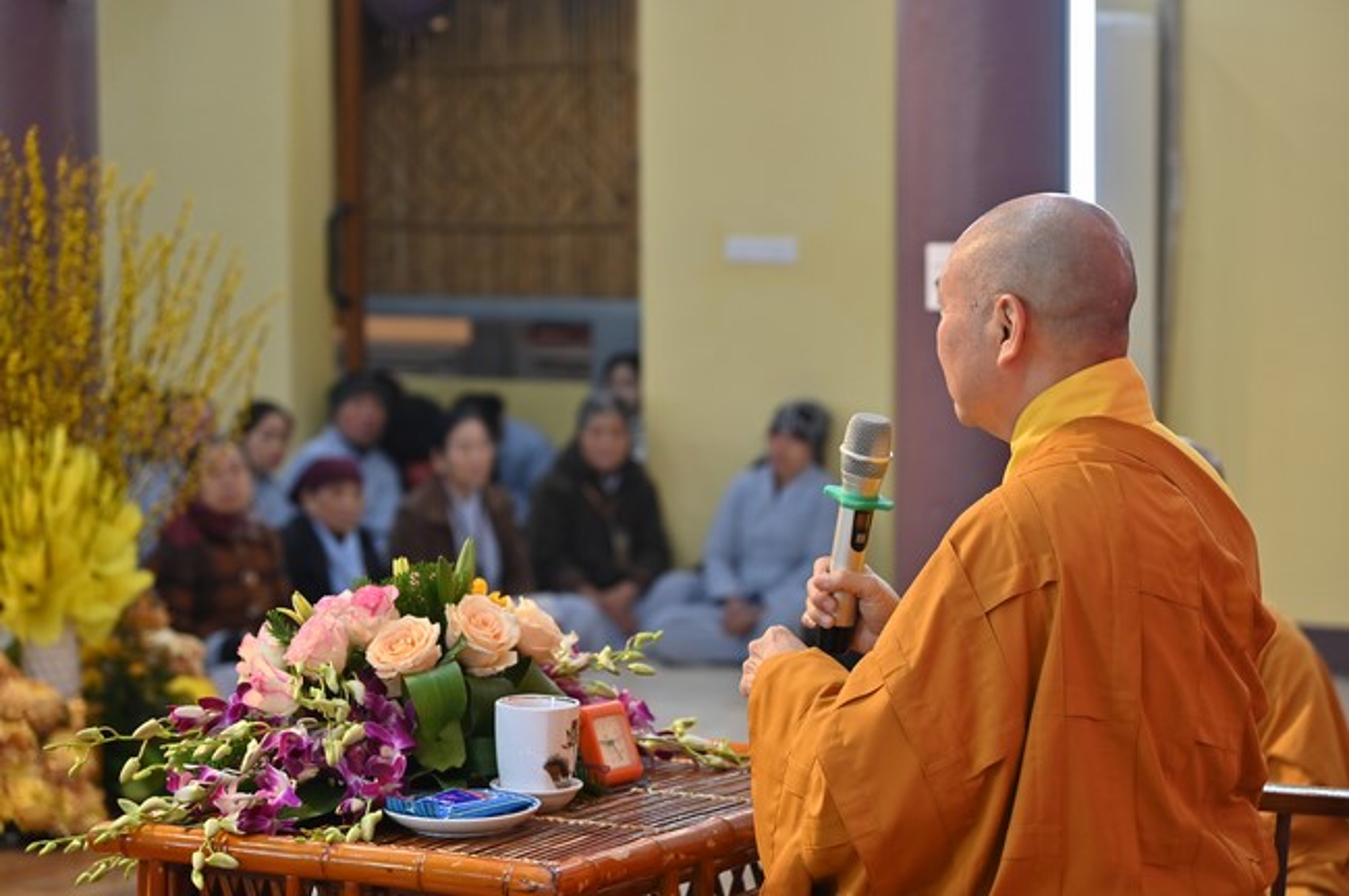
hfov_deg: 18.6
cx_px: 674
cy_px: 448
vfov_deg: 12.4
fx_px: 4118
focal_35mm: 110
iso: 800
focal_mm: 110
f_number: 5
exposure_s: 1/125
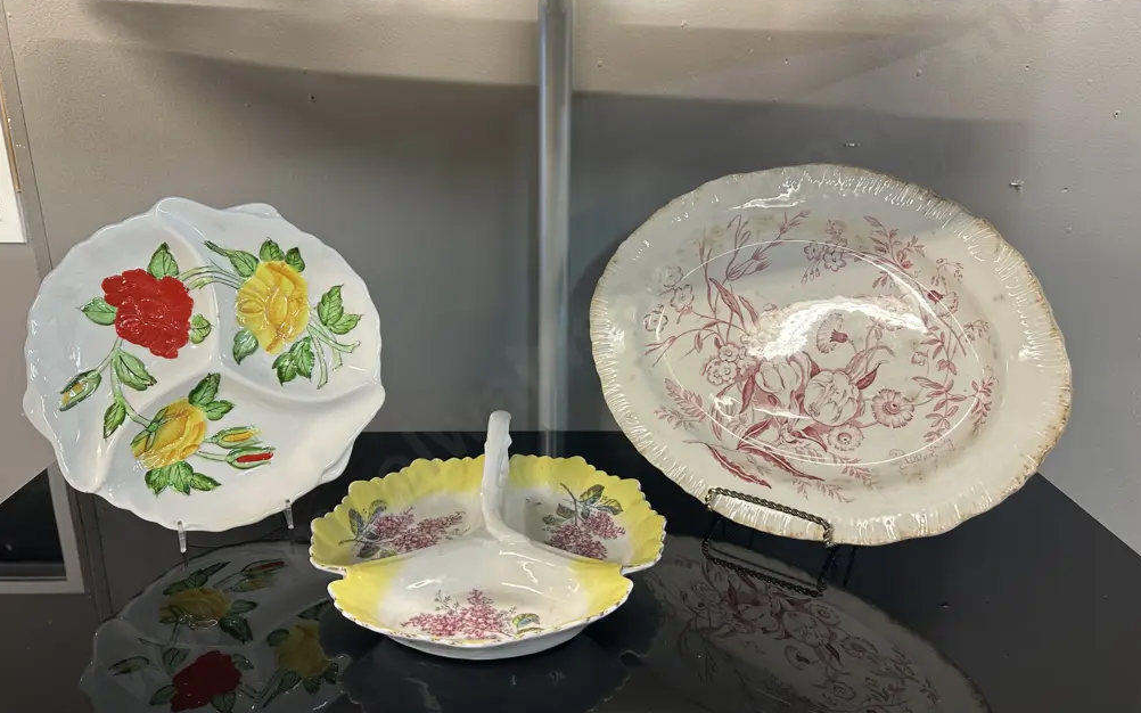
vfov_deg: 47.6
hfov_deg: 70.4
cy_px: 339
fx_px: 808
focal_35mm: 26
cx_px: 581
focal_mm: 6.86
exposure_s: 1/50
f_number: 1.78
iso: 125
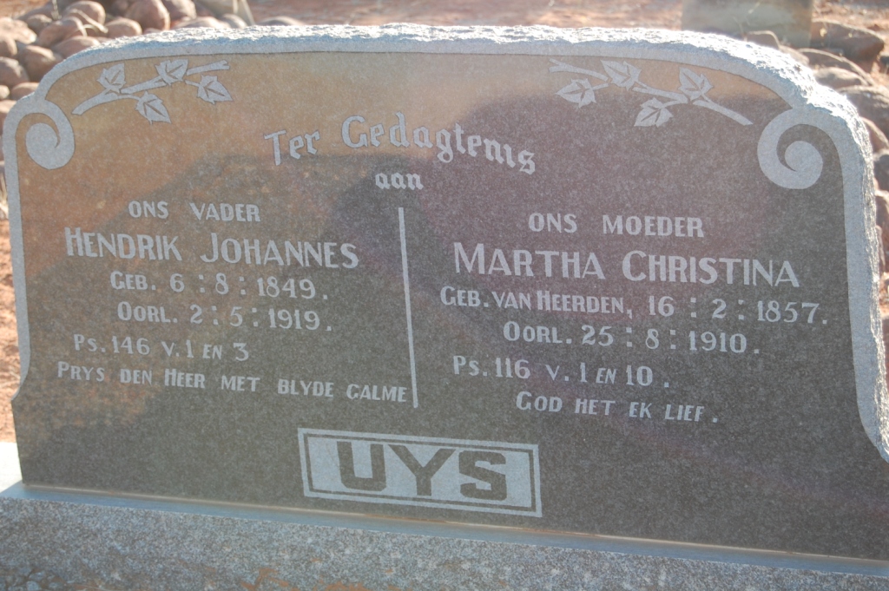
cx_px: 444
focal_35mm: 72
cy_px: 296
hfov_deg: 28.1
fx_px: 1777
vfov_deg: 18.9
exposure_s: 1/125
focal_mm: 48
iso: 360
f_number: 5.6
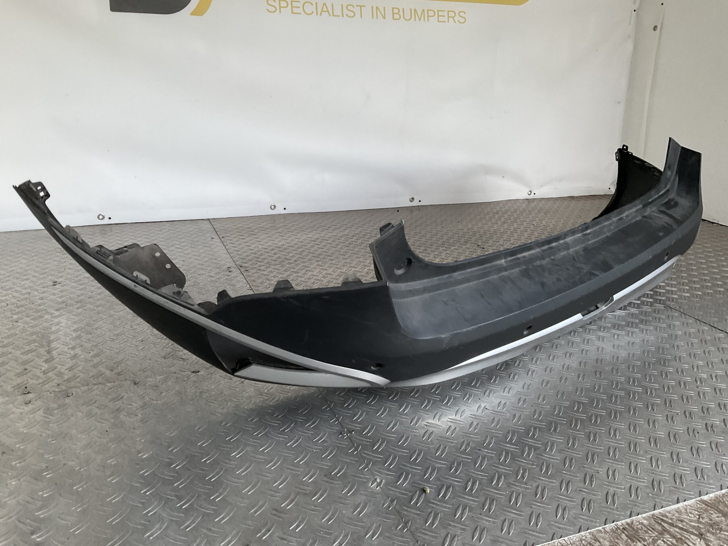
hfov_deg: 61.7
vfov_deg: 48.2
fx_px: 610
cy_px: 273
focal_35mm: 29
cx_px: 364
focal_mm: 3
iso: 80
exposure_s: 1/50
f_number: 1.8
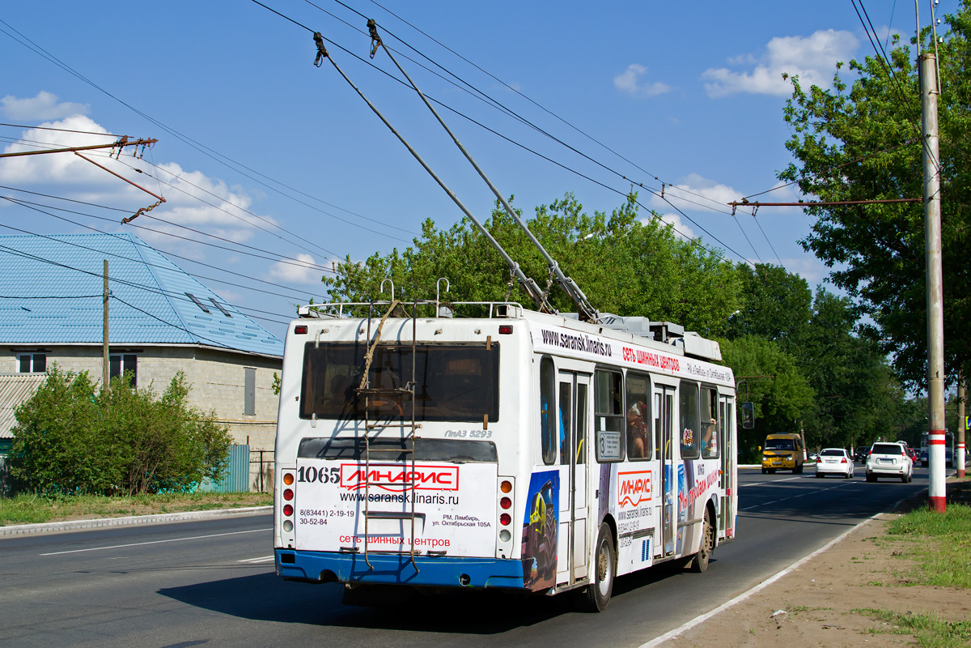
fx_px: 1416
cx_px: 486
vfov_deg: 25.8
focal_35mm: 52
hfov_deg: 37.9
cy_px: 324
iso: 200
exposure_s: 1/1000
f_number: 6.3
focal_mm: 35
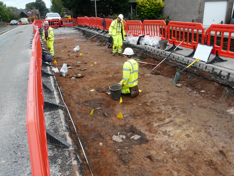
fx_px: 210
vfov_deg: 45.4
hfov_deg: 58.4
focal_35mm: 31
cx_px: 117
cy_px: 88
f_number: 4
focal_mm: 5
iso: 100
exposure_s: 1/200
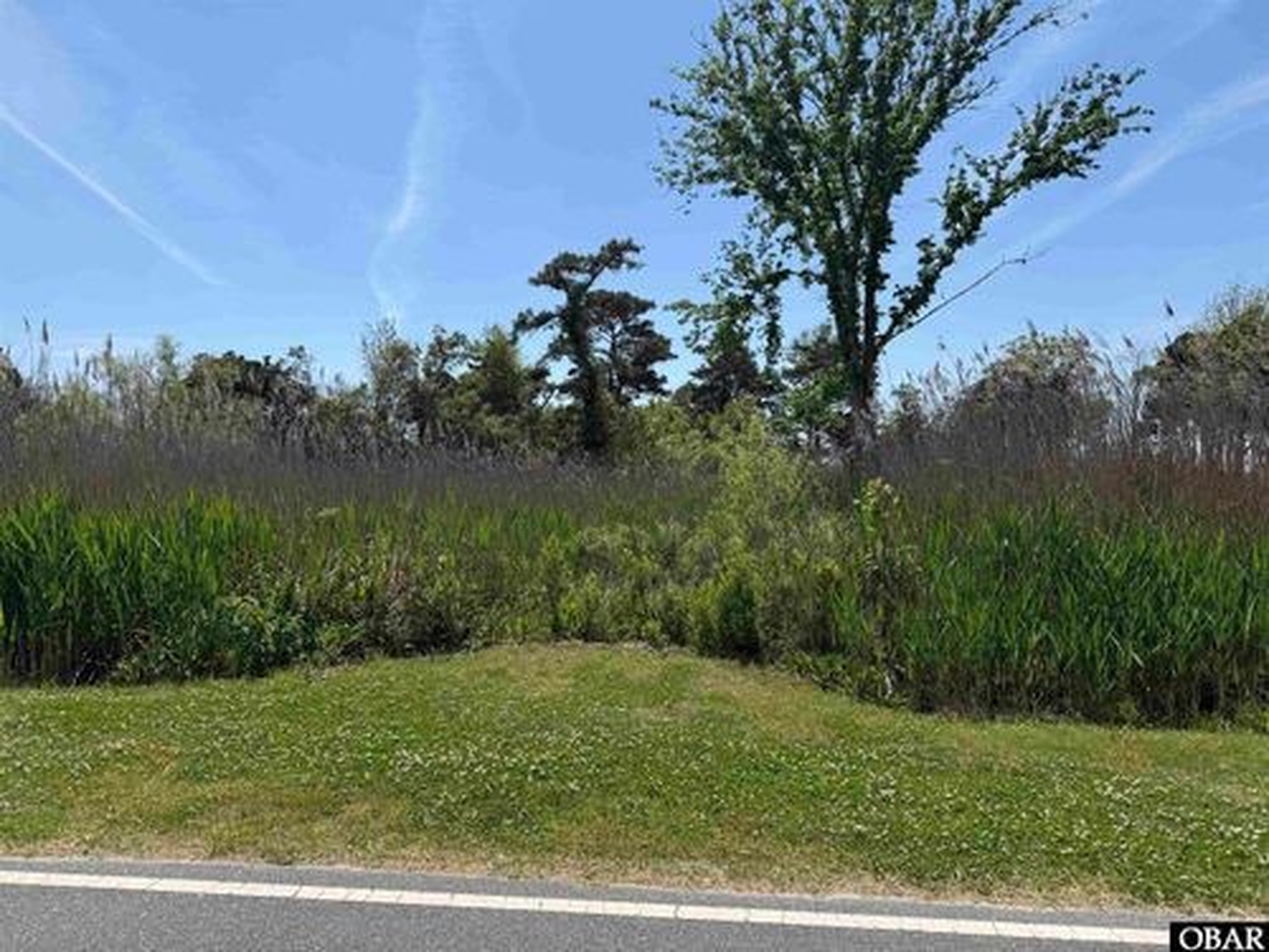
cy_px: 476
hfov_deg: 71.6
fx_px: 880
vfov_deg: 56.8
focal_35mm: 24
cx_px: 634
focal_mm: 6.76
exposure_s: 1/6173
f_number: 1.78
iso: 80
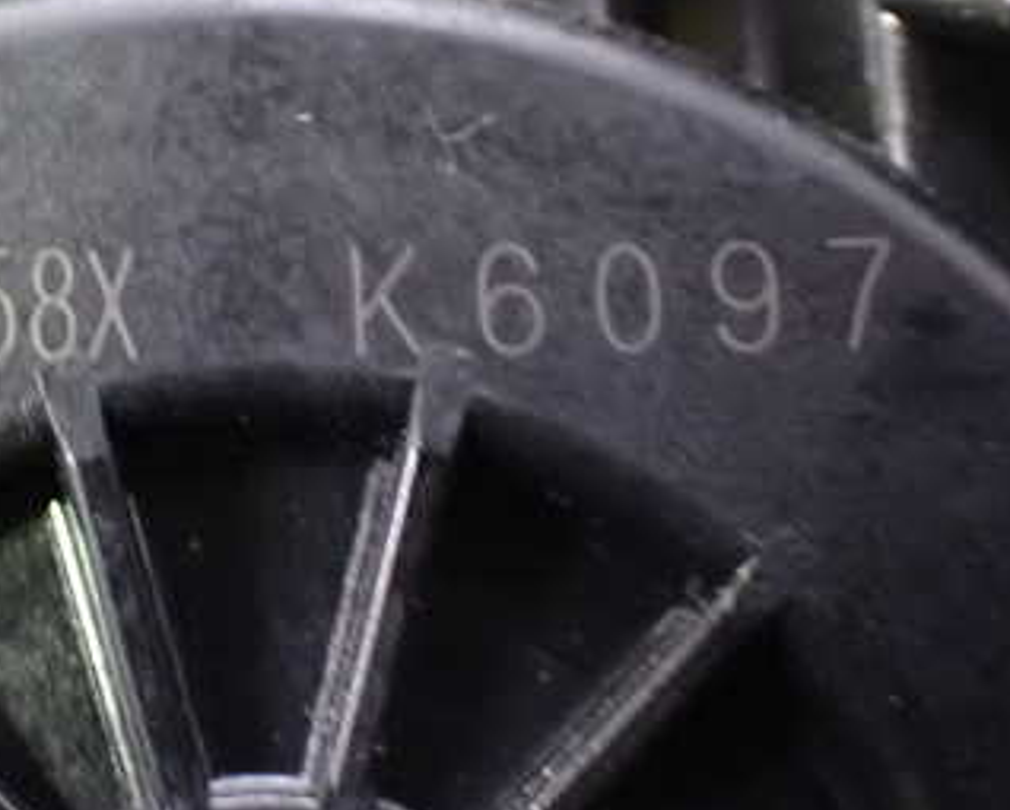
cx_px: 216
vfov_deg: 19.0
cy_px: 419
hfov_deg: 23.2
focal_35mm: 81
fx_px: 2423
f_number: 2.9
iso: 1600
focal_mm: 7.84
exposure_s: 1/15
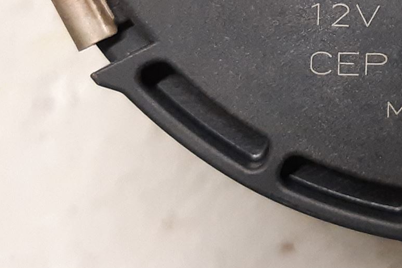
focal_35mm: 72
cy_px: 33
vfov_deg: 18.7
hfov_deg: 26.3
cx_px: 417
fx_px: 804
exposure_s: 1/33
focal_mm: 3.93
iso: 250
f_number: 1.7
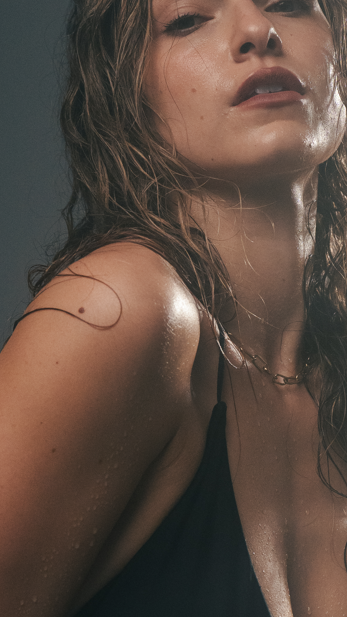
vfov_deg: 17.0
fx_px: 2061
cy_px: 428
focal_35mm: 126
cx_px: 217
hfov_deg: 9.6
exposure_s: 1/250
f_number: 4.5
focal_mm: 51
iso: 1600
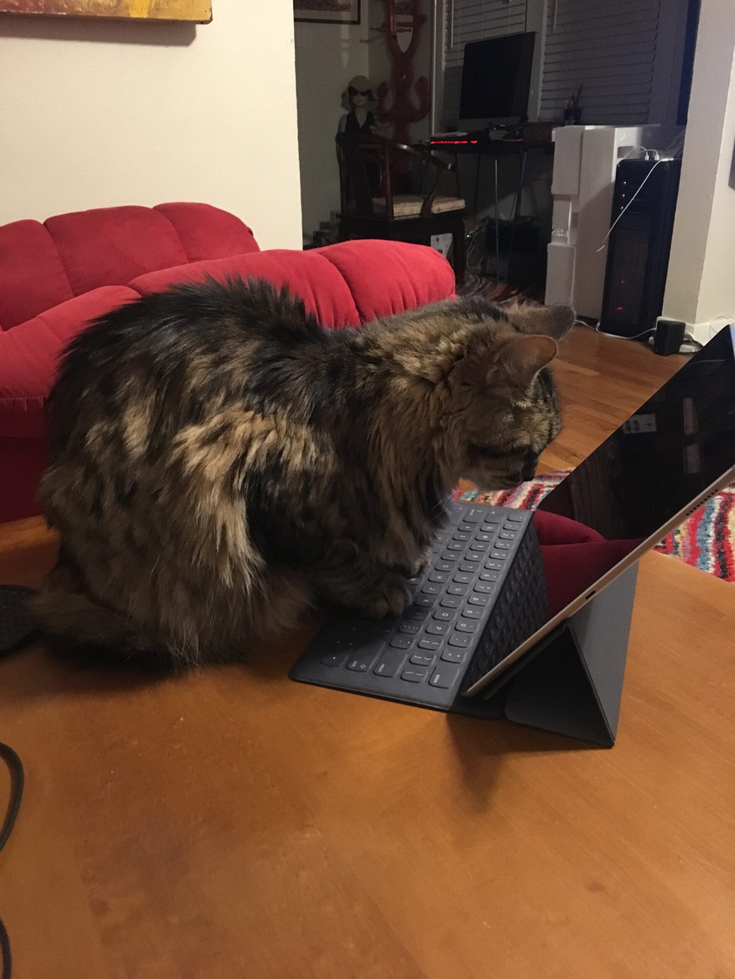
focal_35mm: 29
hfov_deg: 48.2
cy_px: 490
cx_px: 368
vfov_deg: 61.7
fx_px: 821
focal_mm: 4.15
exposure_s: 1/15
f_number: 2.2
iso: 320
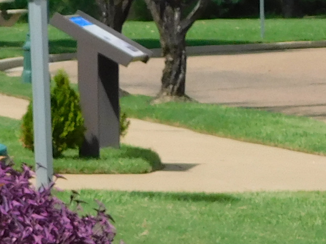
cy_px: 159
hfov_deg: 5.3
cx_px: -555
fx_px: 3401
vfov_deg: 4.1
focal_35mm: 361
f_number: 4.2
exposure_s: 1/800
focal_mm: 11.7
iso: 125
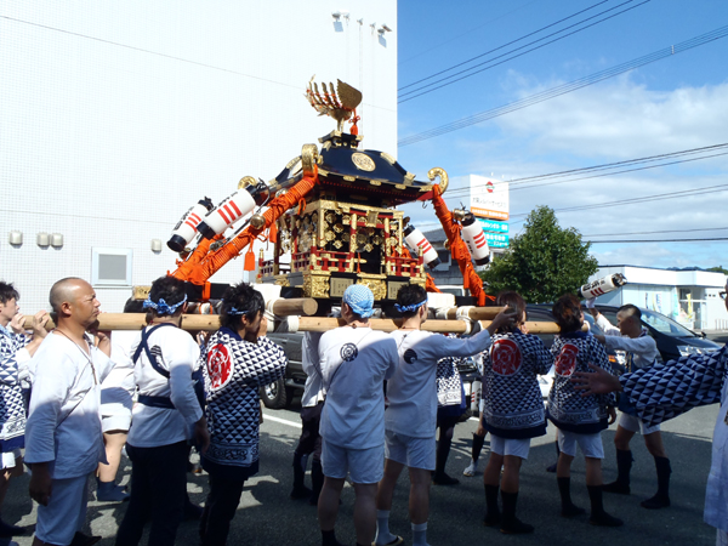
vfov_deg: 49.7
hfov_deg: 63.4
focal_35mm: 28
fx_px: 589
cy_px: 273
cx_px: 364
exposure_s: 1/60
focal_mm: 5
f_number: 11
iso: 80
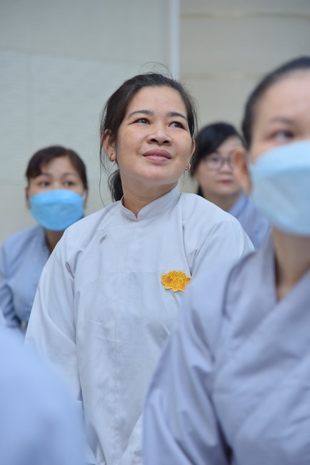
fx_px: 1548
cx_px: 155
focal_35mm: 120
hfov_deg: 11.4
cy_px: 232
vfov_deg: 17.1
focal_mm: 120
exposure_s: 1/125
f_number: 4.5
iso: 1000
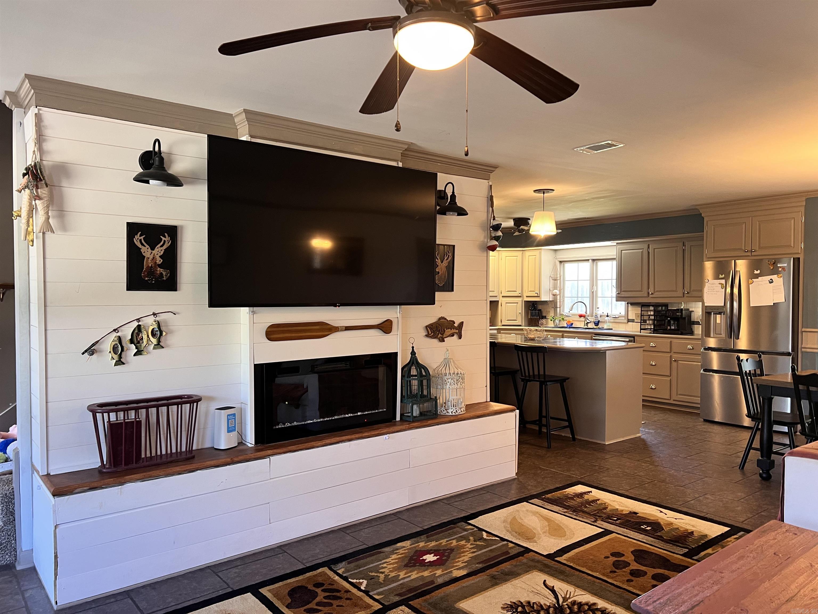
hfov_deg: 67.3
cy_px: 307
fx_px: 614
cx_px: 409
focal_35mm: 26
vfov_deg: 53.1
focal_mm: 5.7
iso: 125
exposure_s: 1/60
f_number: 1.5
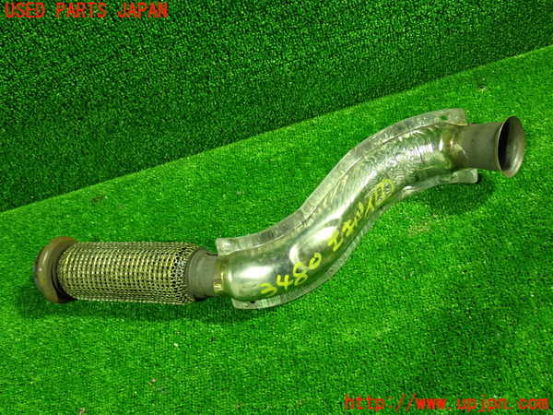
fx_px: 607
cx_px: 276
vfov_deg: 37.7
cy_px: 208
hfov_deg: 49.0
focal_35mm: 38
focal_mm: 6.83
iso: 800
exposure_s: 1/25
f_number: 2.7
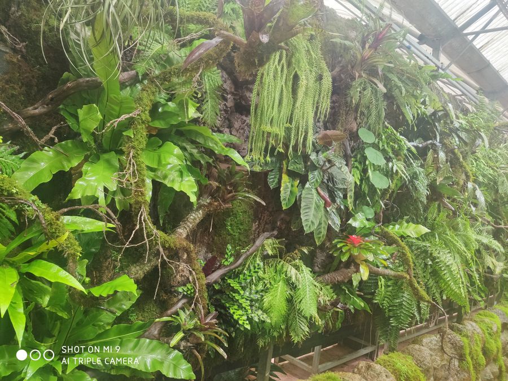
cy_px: 190
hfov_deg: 67.3
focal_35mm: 26
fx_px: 382
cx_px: 254
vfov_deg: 53.1
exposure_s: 1/100
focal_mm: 4.75
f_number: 1.75
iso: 126
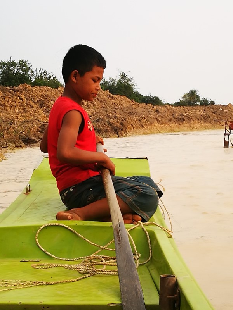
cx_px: 116
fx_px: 817
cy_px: 155
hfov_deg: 16.2
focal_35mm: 91
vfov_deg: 21.5
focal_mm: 4.5
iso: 50
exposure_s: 1/689
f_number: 2.2
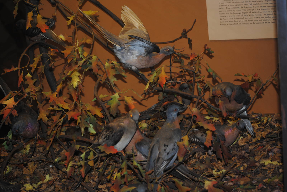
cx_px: 144
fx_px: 658
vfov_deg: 16.6
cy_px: 96
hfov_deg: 24.6
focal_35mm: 82
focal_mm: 55
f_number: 4
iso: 200
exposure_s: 1/60
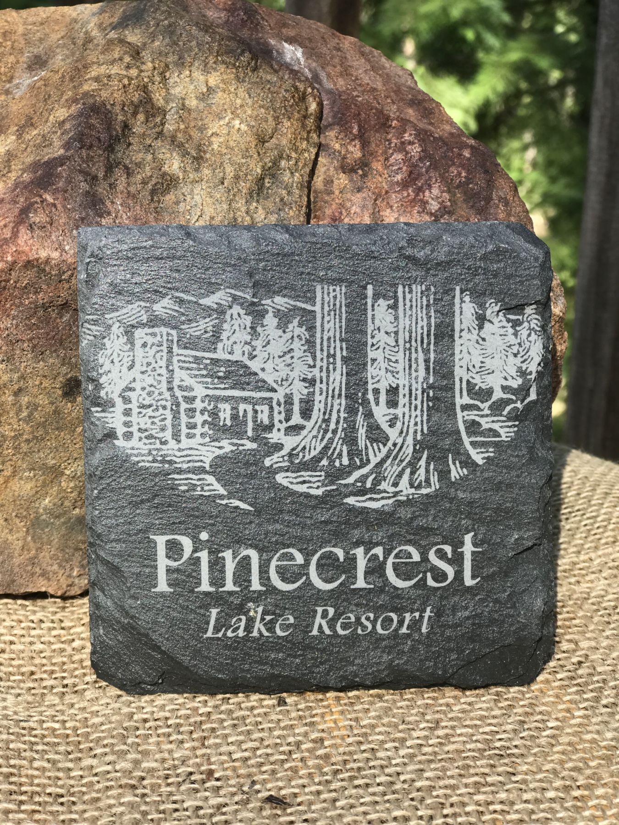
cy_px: 412
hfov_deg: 25.7
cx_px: 310
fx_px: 1359
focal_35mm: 57
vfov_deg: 33.8
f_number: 2.8
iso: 20
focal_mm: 6.6
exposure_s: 1/142
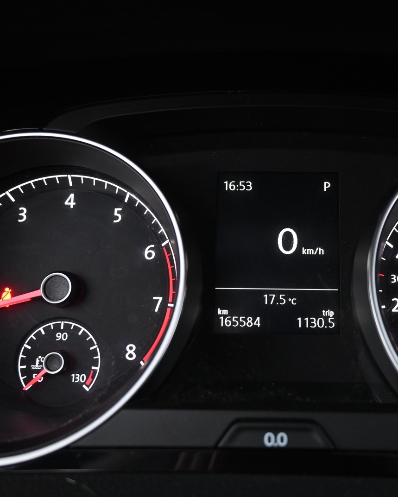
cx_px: 268
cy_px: 249
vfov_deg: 52.8
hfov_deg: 42.7
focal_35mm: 34
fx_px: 500
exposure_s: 1/25
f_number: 3.5
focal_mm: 16
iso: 2000
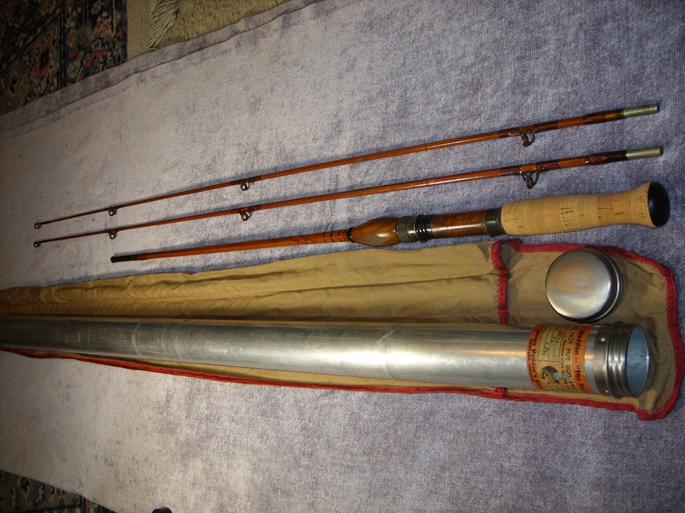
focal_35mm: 38
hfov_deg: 49.0
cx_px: 342
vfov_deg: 37.7
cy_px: 256
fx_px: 752
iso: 50
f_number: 2.8
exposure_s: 1/30
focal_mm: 7.8
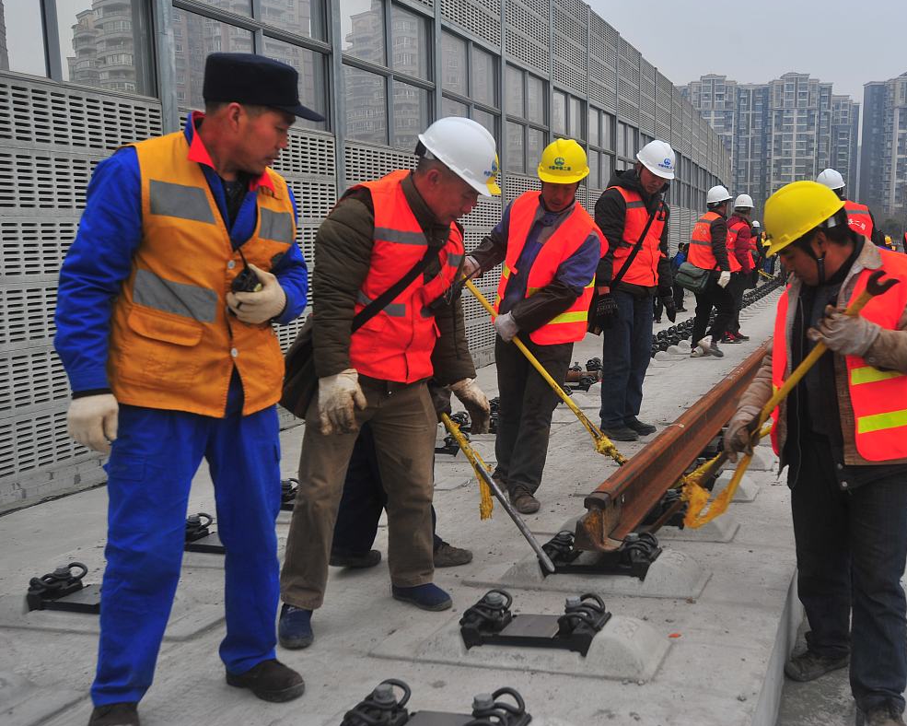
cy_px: 360
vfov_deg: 37.3
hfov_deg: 45.6
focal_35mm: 40
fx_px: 1074
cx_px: 538
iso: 200
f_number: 5
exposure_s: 1/100
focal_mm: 35
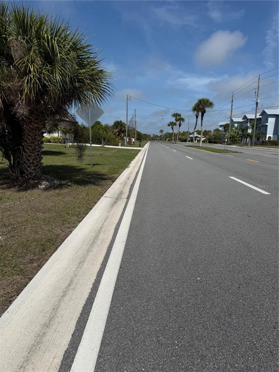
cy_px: 186
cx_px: 140
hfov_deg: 56.8
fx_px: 258
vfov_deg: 71.6
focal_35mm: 24
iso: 80
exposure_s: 1/10309
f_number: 1.78
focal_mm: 6.76
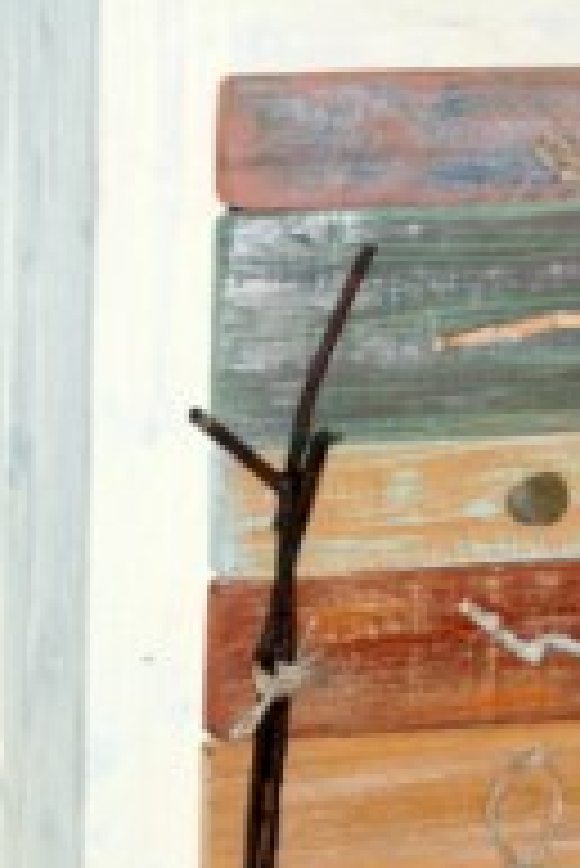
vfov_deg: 9.3
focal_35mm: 221
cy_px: 612
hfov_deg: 6.2
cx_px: 423
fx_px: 5331
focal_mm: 70
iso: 200
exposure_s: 1/60
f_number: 4.5
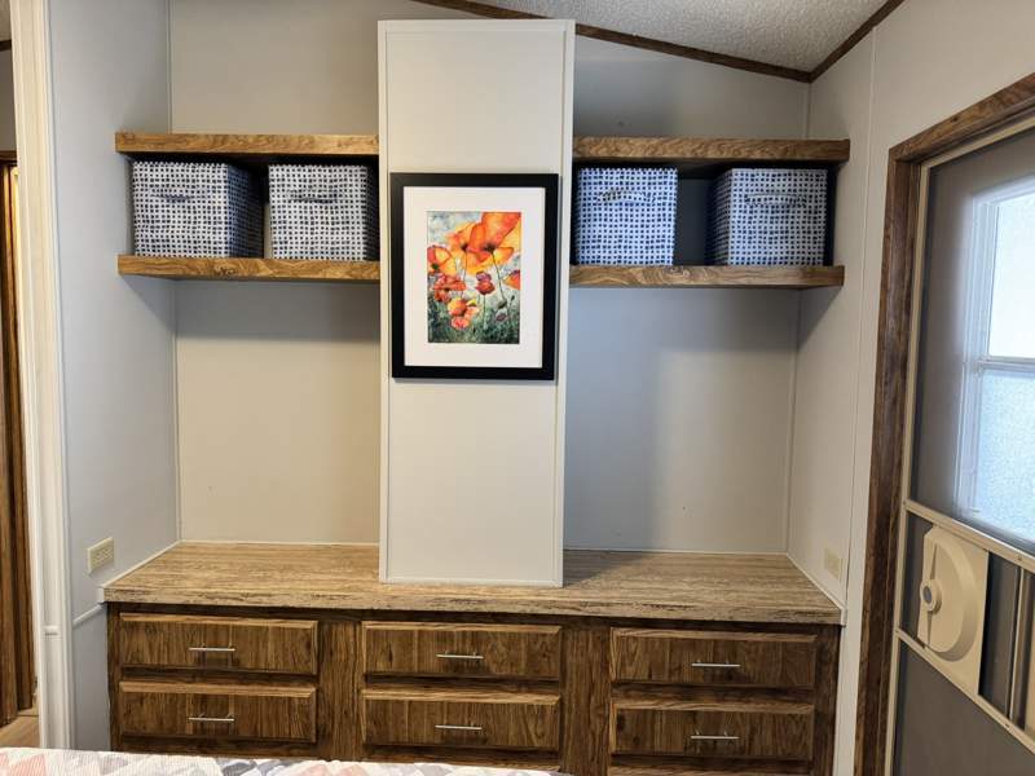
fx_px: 718
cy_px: 388
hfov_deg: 71.6
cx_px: 518
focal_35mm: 24
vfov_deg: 56.8
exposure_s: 1/60
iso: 250
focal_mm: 6.76
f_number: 1.78
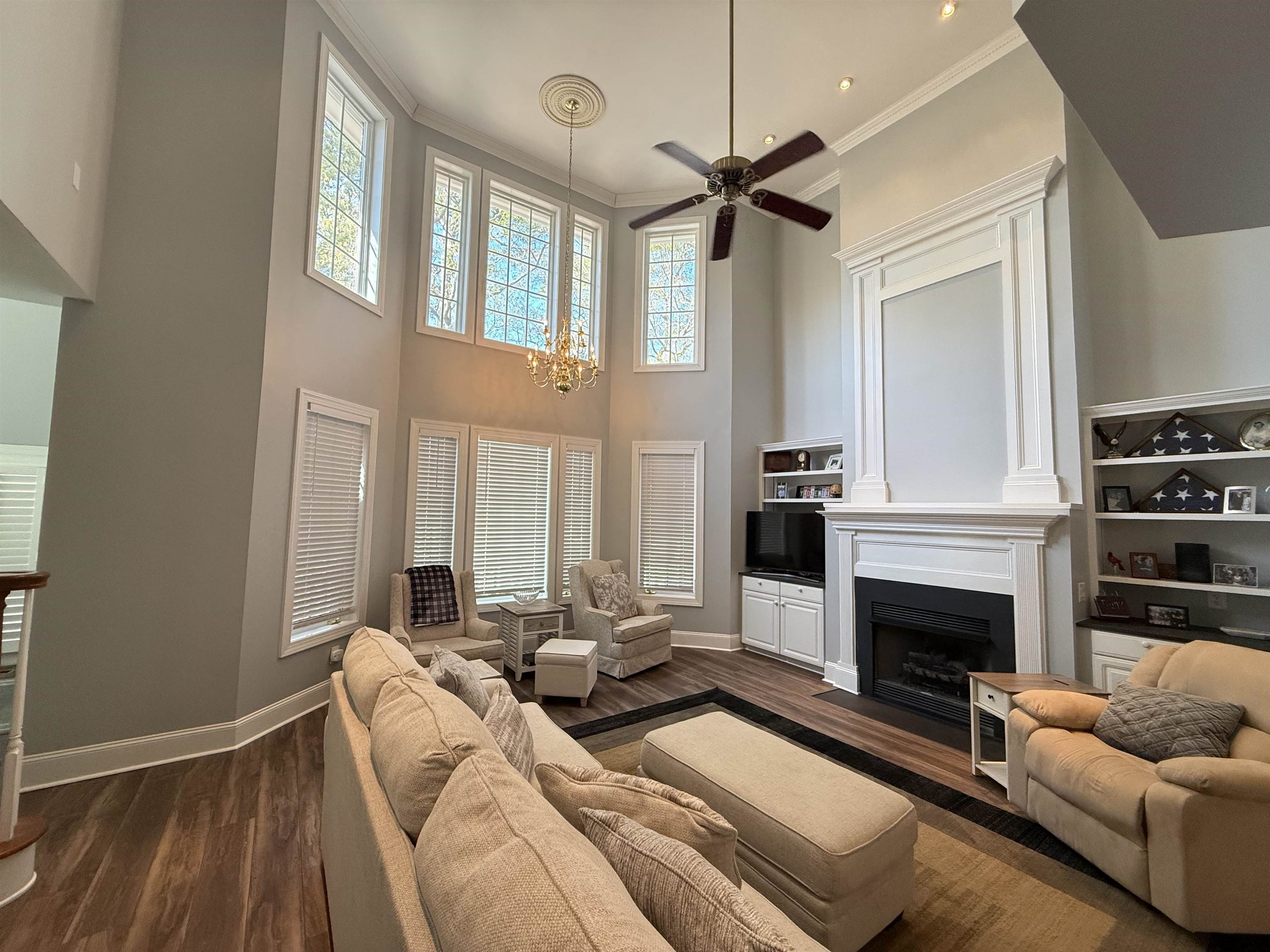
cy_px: 476
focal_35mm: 14
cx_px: 635
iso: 320
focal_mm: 2.22
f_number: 2.2
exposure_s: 1/120
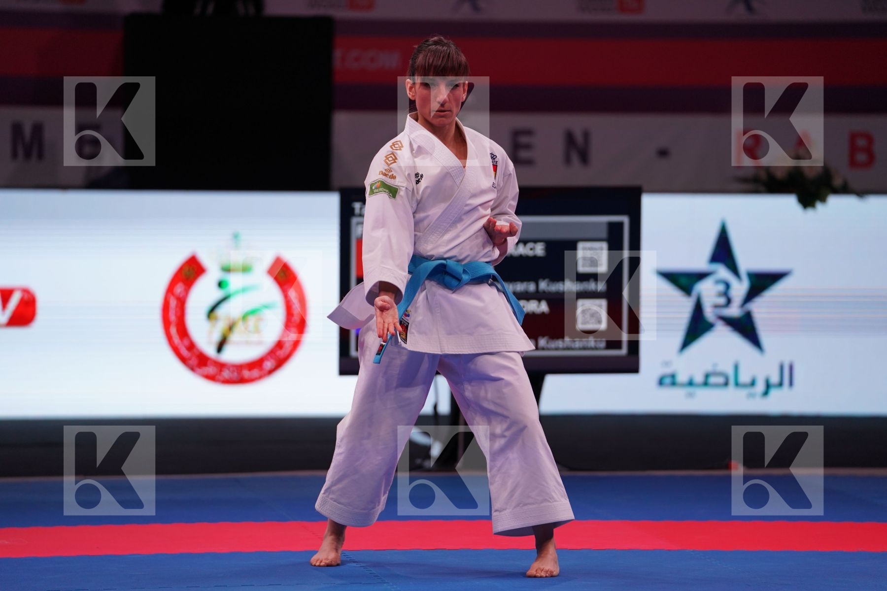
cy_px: 296
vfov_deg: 8.4
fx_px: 4040
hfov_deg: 12.5
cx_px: 444
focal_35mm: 164
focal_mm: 164
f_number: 2.8
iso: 1000
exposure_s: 1/500
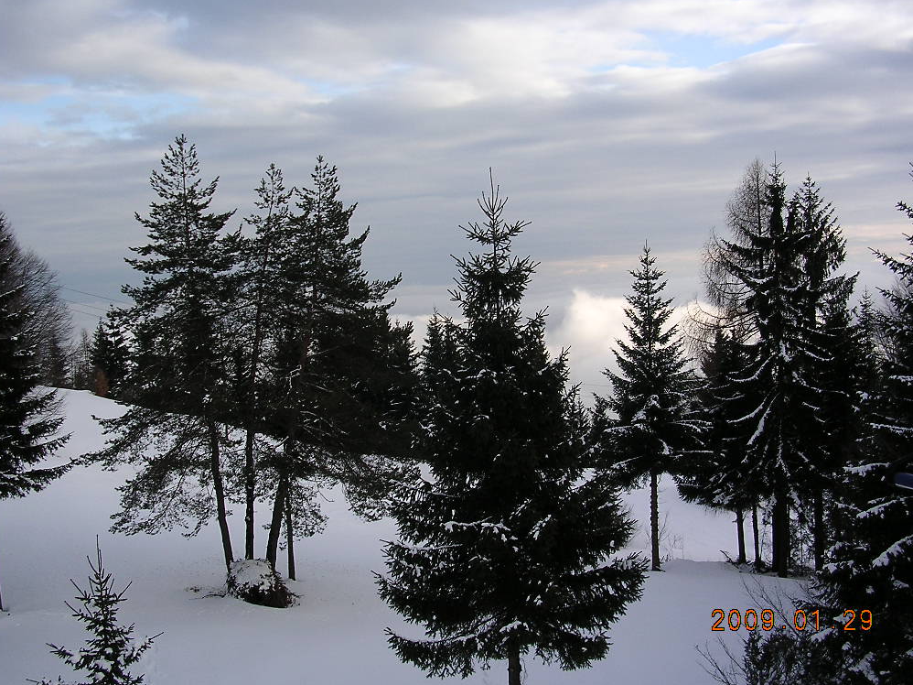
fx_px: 1028
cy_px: 342
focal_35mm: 39
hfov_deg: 47.9
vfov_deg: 36.8
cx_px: 461
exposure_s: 1/566
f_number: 2.8
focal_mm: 5.8
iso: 100
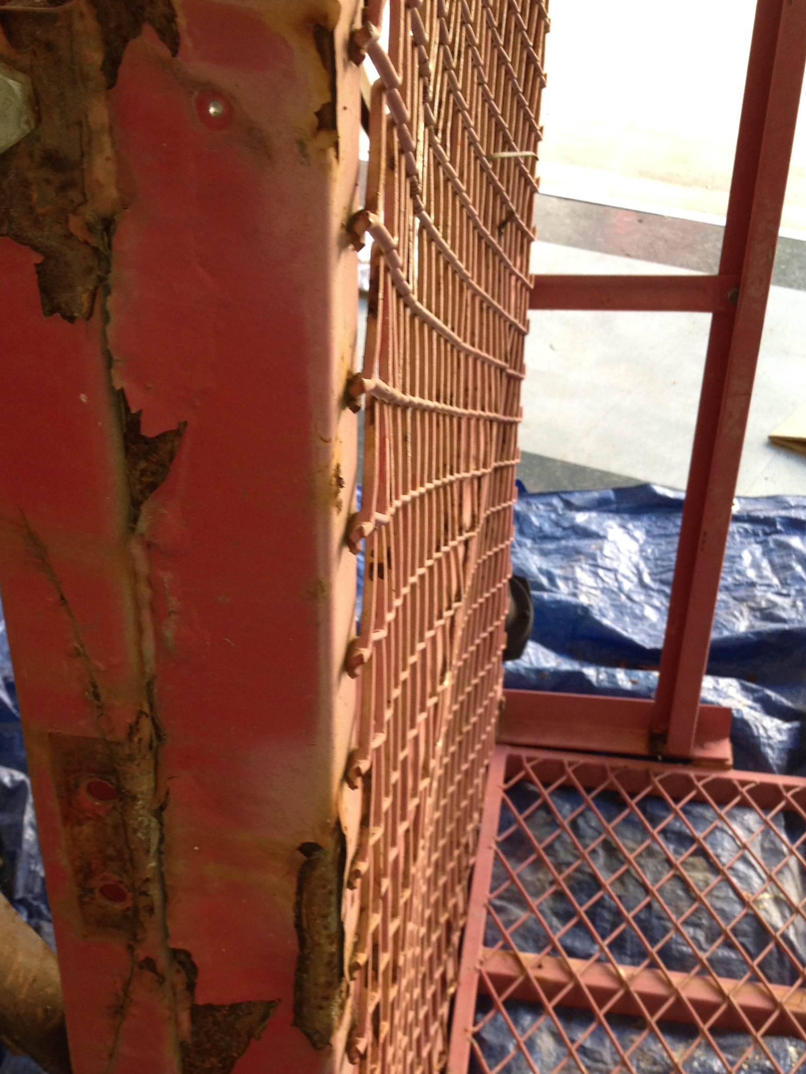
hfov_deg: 26.9
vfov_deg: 35.1
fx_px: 1676
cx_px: 261
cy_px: 744
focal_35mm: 54
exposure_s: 1/40
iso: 50
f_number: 2.4
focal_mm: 4.28
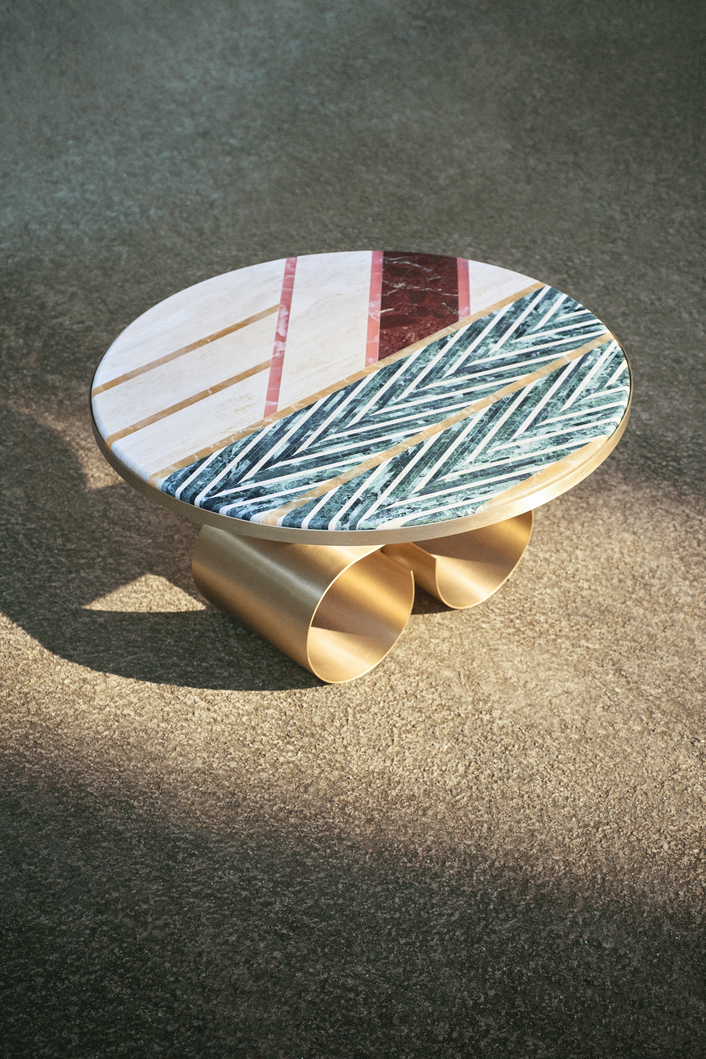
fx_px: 1765
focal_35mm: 60
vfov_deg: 33.4
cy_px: 530
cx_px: 353
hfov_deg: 22.6
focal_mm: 60
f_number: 6.3
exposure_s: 1/250
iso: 400
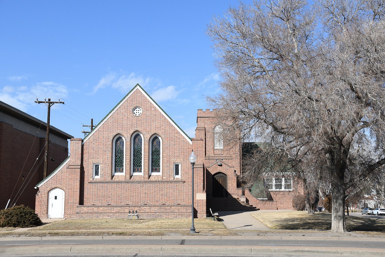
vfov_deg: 29.8
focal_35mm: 45
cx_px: 192
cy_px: 128
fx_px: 481
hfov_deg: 43.6
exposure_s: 1/1250
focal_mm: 30
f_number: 8
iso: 500
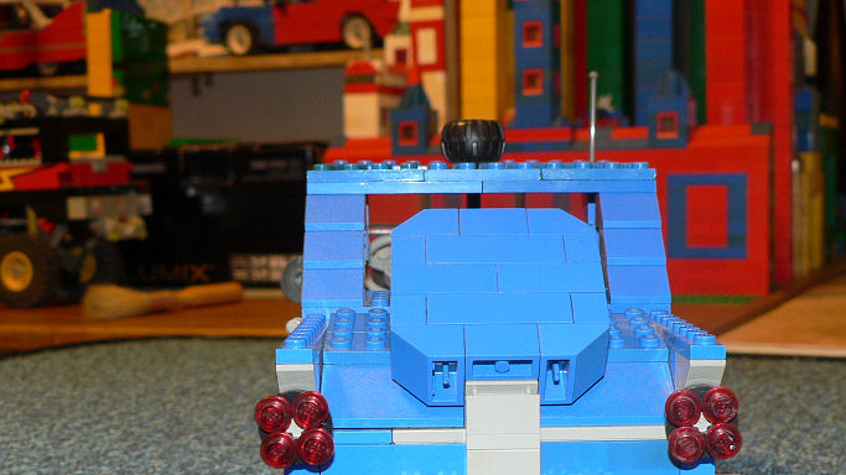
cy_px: 366
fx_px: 1346
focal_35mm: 60
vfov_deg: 19.9
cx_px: 487
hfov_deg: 34.8
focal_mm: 7.8
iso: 100
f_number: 2.8
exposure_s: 1/8
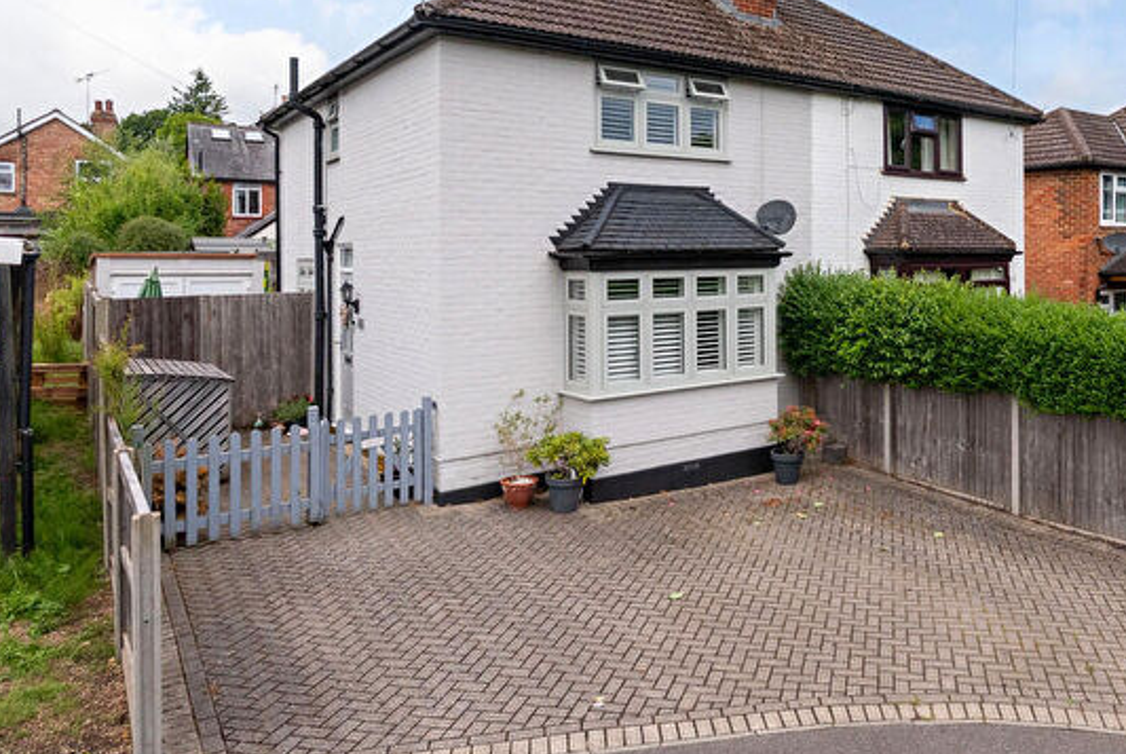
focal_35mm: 22
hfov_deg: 77.7
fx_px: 678
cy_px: 275
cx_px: 714
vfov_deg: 57.3
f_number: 7.1
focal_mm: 16.5
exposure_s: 1/2500
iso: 1250
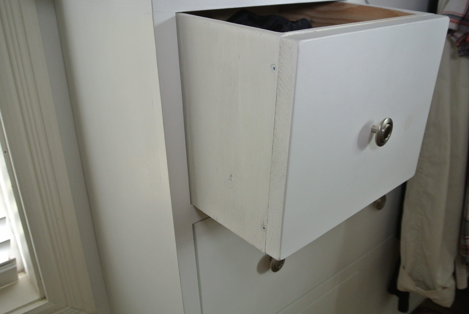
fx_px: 443
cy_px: 157
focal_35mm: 34
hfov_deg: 55.7
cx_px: 234
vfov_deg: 39.0
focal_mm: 12.7
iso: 450
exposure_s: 1/60
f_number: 3.8
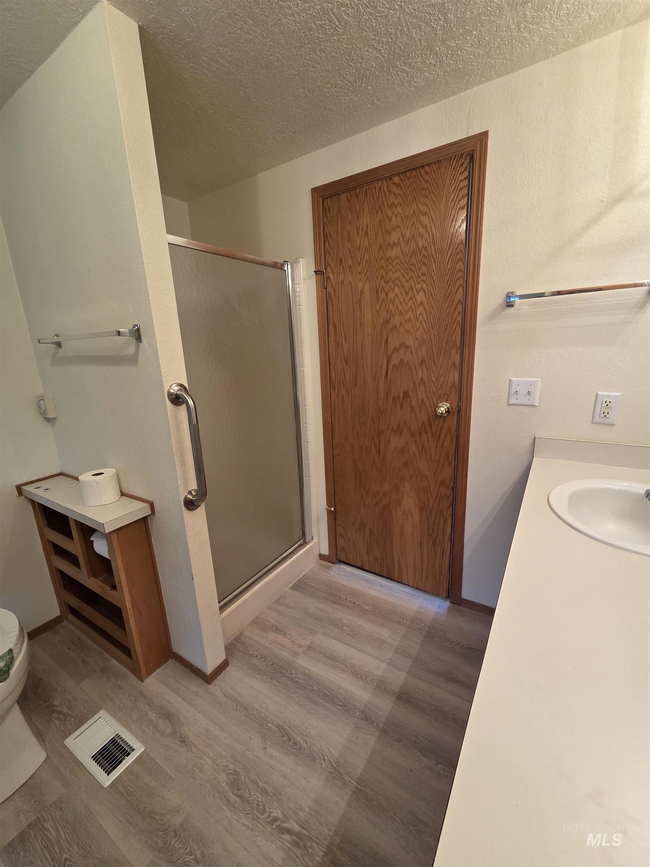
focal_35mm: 13
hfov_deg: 89.9
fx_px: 325
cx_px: 325
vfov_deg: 106.2
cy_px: 434
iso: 200
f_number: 2.2
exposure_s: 1/60
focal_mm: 2.2
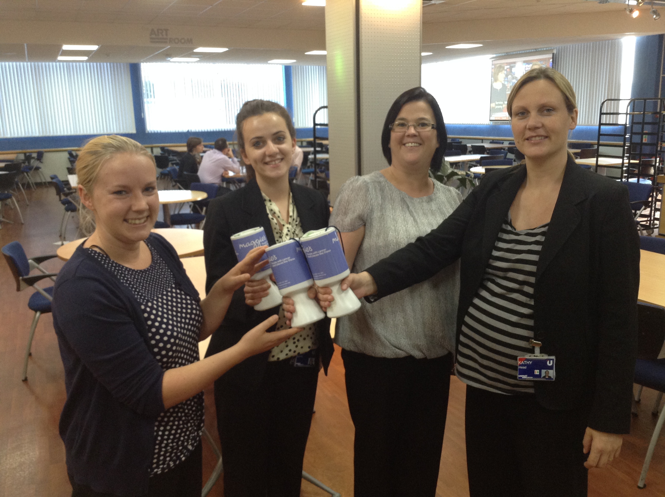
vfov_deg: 42.8
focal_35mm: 33
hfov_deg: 55.4
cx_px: 332
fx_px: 633
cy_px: 248
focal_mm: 3.3
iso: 80
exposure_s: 1/24
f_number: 2.4
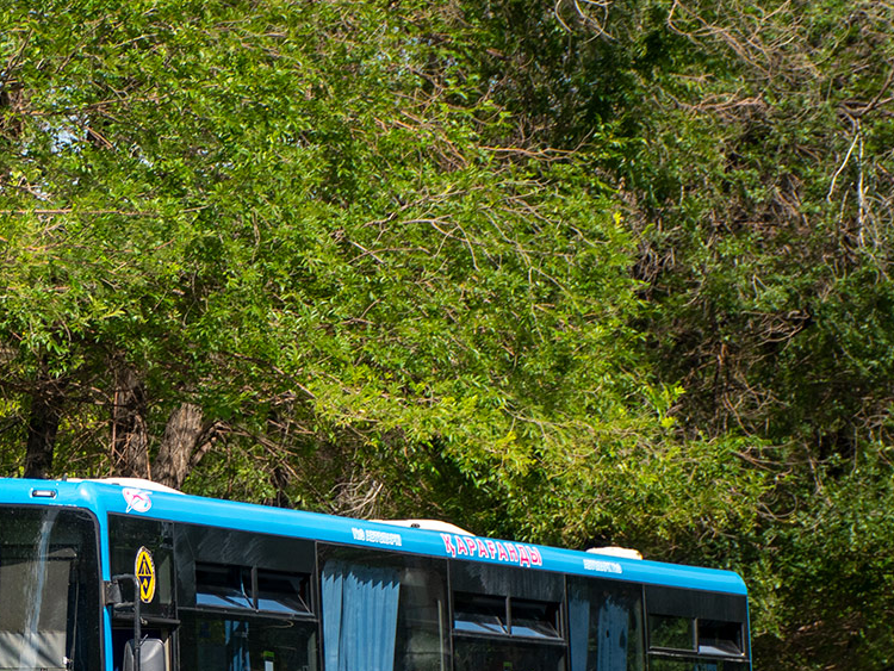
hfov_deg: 11.4
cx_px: 142
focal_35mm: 173
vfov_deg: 8.6
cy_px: 585
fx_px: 4469
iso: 100
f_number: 5
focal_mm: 60
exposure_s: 1/640
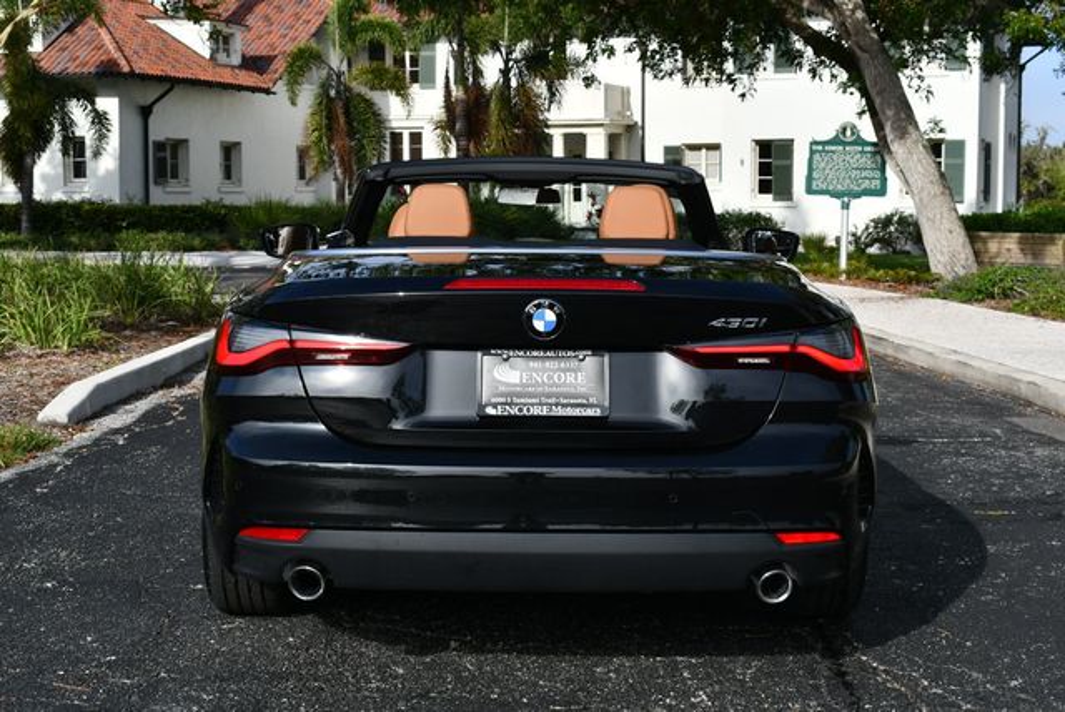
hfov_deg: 33.4
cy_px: 356
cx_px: 532
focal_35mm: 60
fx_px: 1777
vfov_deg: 22.7
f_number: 9
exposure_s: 1/320
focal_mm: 30
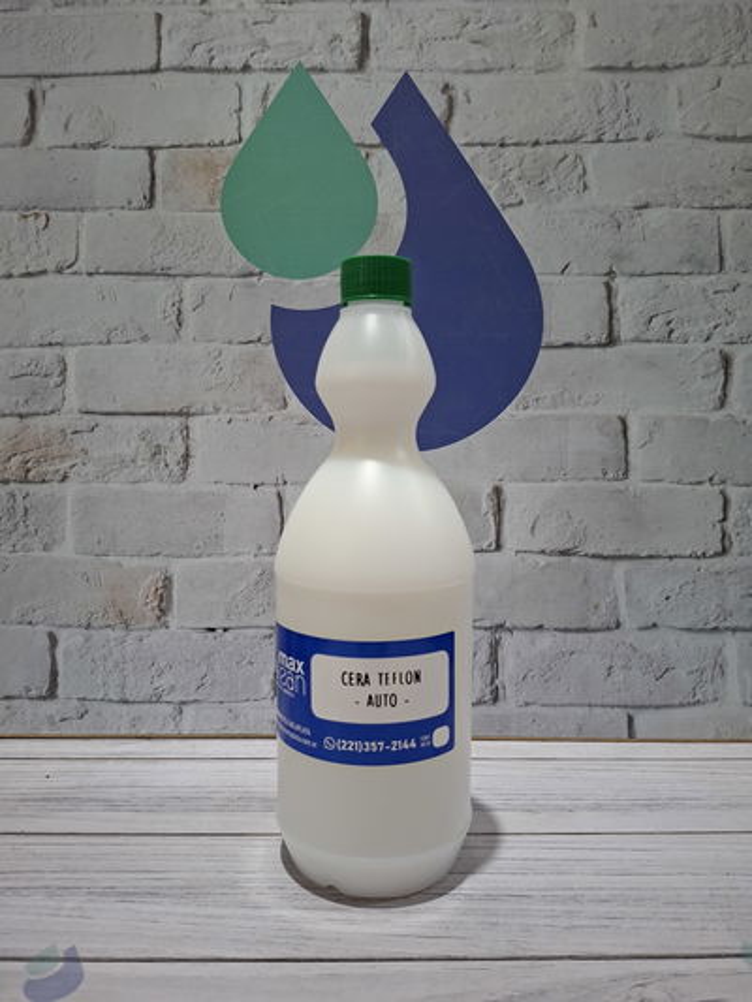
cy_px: 501
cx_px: 376
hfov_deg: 58.9
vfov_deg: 73.9
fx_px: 666
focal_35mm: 23
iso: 250
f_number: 1.8
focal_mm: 5.54
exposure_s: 1/33
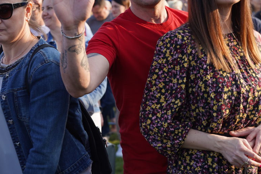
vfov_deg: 14.8
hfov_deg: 22.1
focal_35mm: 92
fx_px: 667
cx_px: 149
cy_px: 51
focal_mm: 54
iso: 100
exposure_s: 1/200
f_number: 4.5
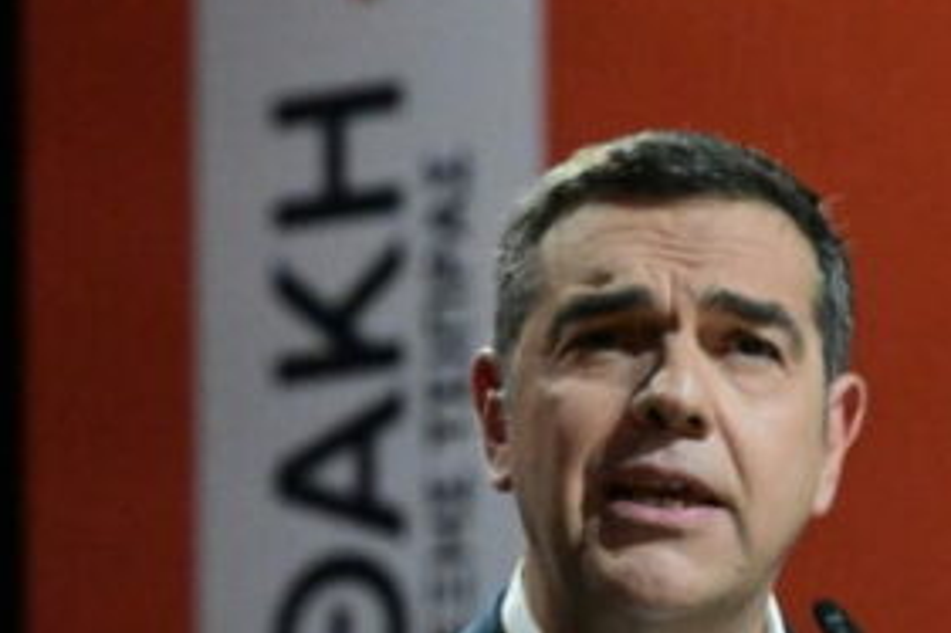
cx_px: 944
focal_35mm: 650
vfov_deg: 2.1
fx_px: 17160
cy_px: 772
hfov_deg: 3.2
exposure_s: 1/640
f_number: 6.3
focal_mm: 175
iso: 10000
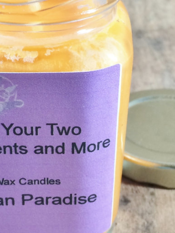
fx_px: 573
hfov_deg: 17.4
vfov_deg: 22.9
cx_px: 74
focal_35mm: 85
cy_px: 81
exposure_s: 1/40
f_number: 2.2
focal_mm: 4.15
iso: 40
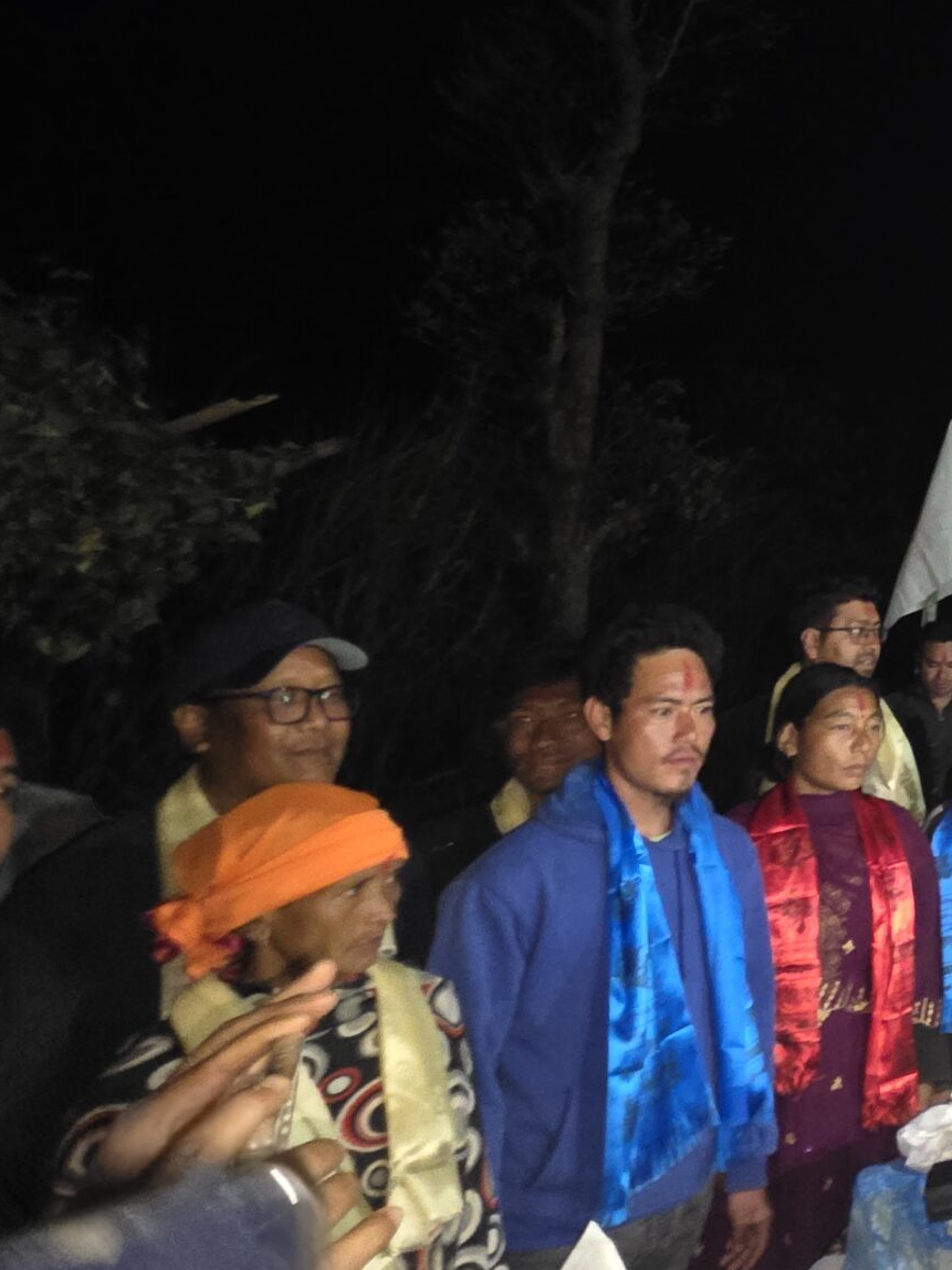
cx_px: 1351
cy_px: 564
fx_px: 1063
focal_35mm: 29
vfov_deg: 61.5
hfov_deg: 31.2
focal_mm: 2.2
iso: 3200
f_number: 1.9
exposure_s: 1/8
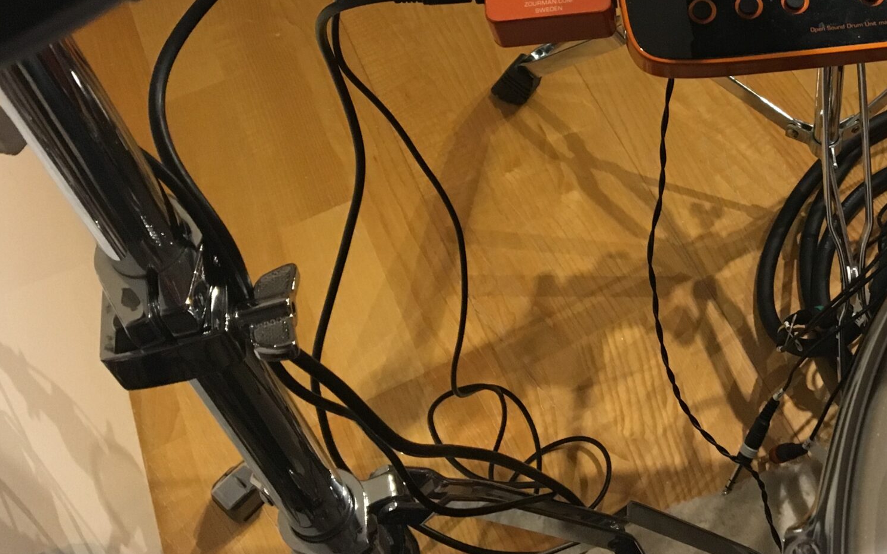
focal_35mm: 53
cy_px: 22
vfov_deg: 23.5
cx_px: 716
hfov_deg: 36.8
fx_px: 1281
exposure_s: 1/20
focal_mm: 4.15
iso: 200
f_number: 2.2
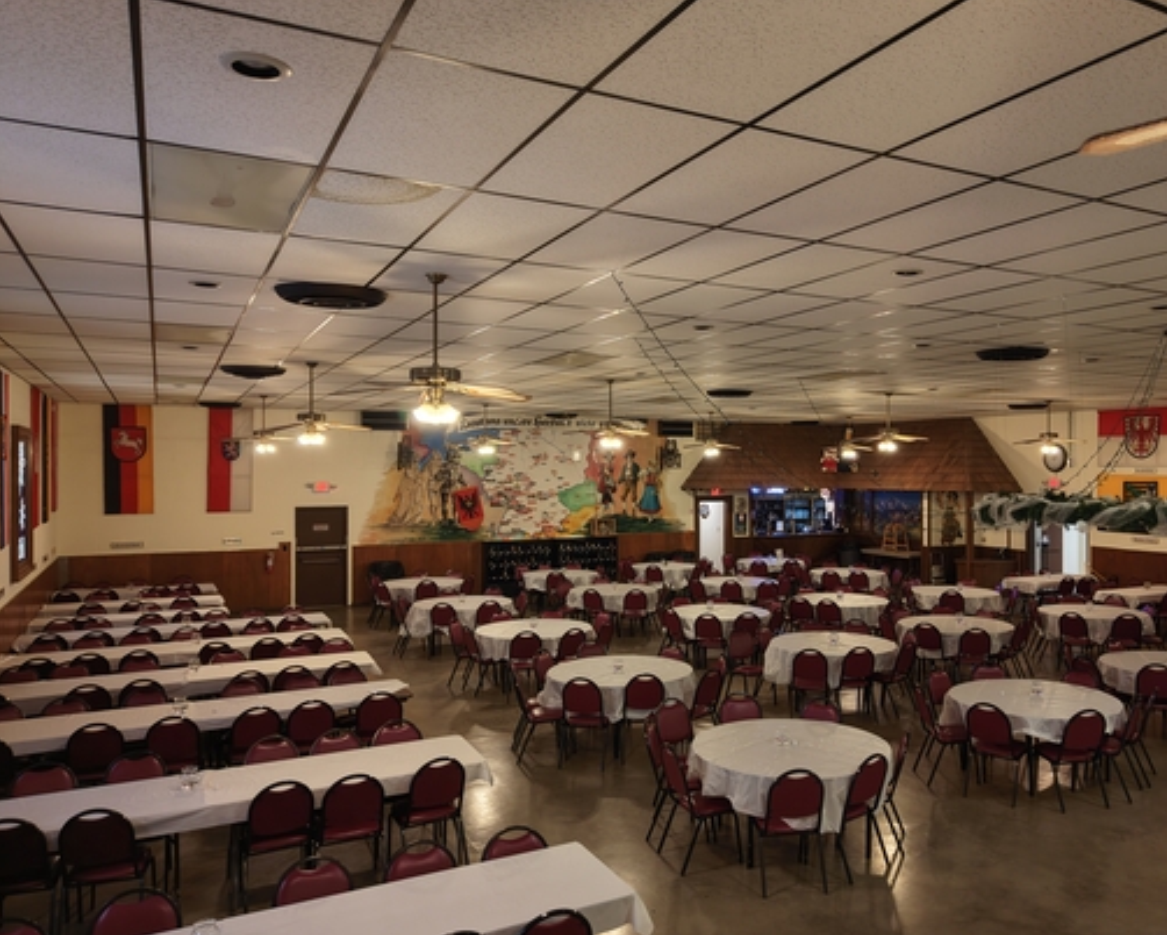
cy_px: 465
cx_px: 693
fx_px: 967
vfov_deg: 51.6
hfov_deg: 61.7
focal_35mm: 28
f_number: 1.8
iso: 200
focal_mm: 8.67
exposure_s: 1/15
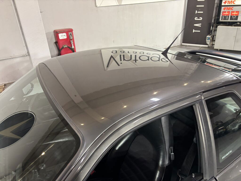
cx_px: 120
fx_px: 181
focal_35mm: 26
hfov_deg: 67.3
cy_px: 90
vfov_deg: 53.1
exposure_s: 1/50
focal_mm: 5.96
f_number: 1.6
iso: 250
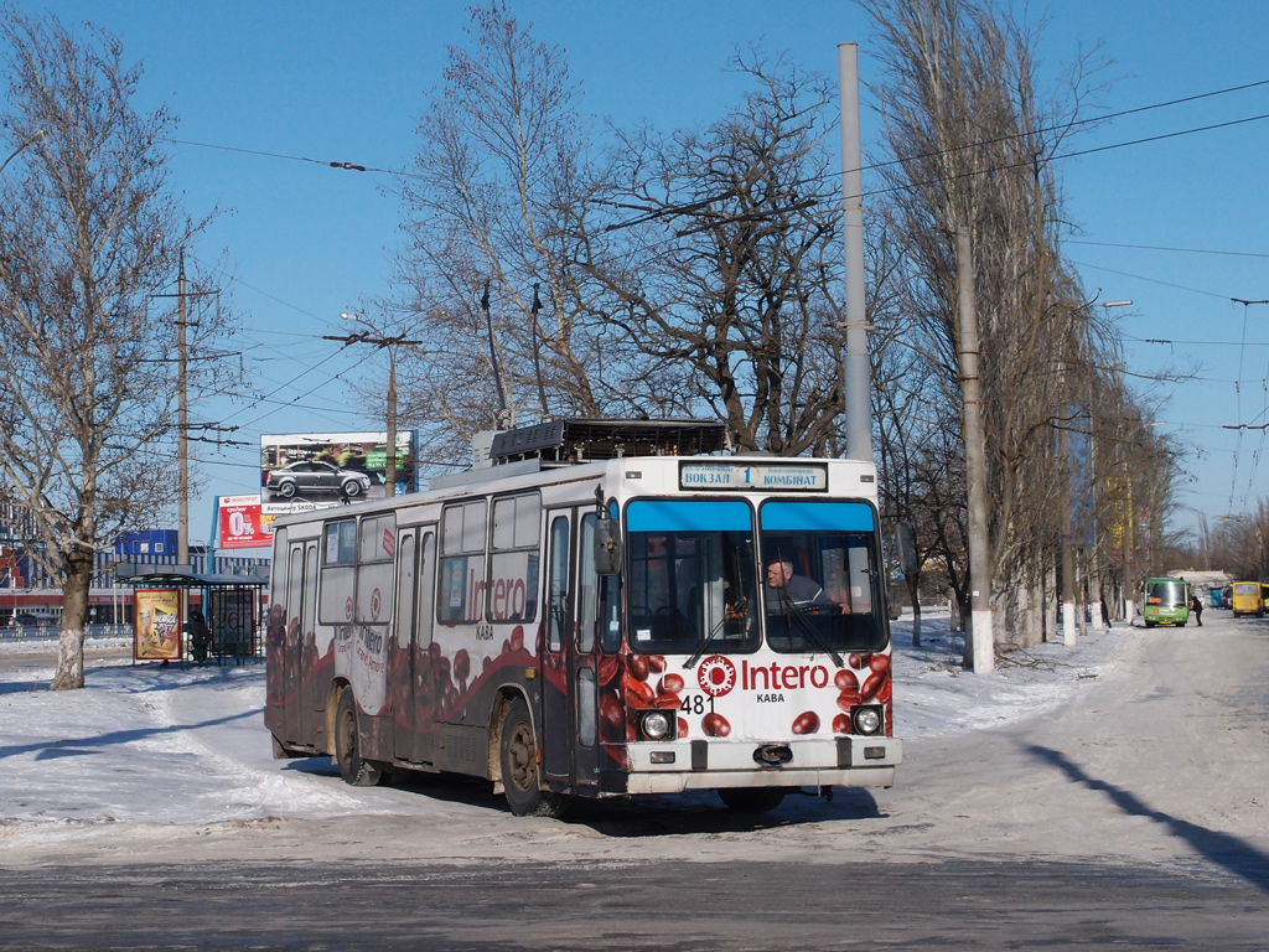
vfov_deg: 24.4
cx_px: 634
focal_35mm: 60
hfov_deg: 32.2
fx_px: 2200
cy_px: 476
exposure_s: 1/1250
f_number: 5
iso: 100
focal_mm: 12.88
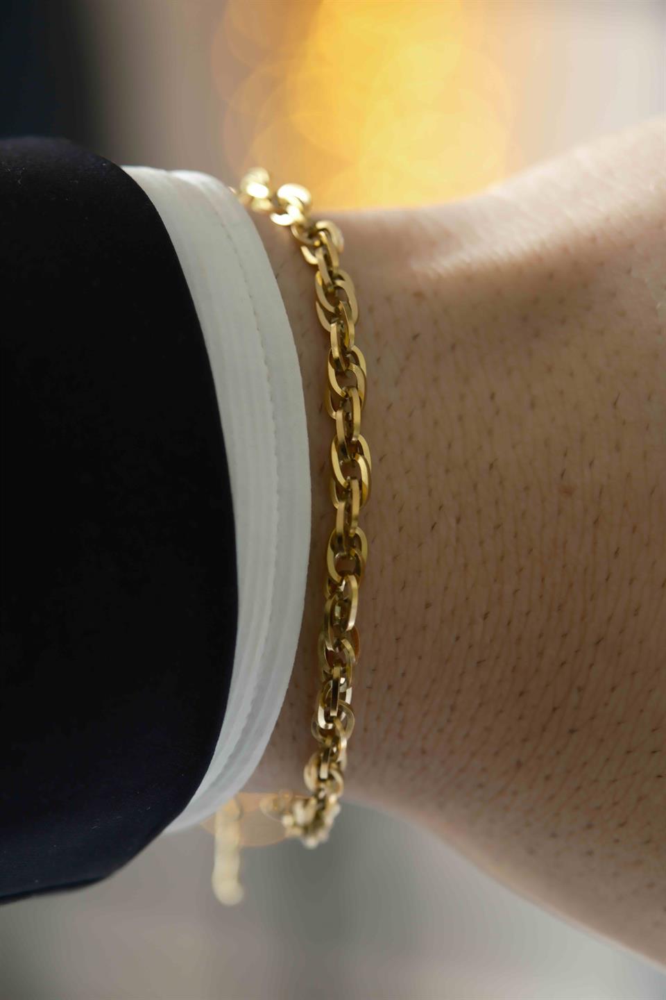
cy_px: 500
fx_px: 3330
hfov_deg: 11.4
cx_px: 333
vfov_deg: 17.1
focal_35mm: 120
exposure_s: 1/30
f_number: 4
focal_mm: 80
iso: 400
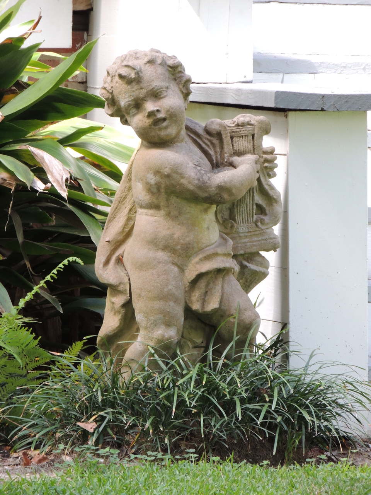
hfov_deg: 3.2
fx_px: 6716
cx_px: 186
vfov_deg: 4.2
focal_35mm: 470
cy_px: 248
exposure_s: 1/100
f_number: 4.9
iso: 400
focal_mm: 83.8
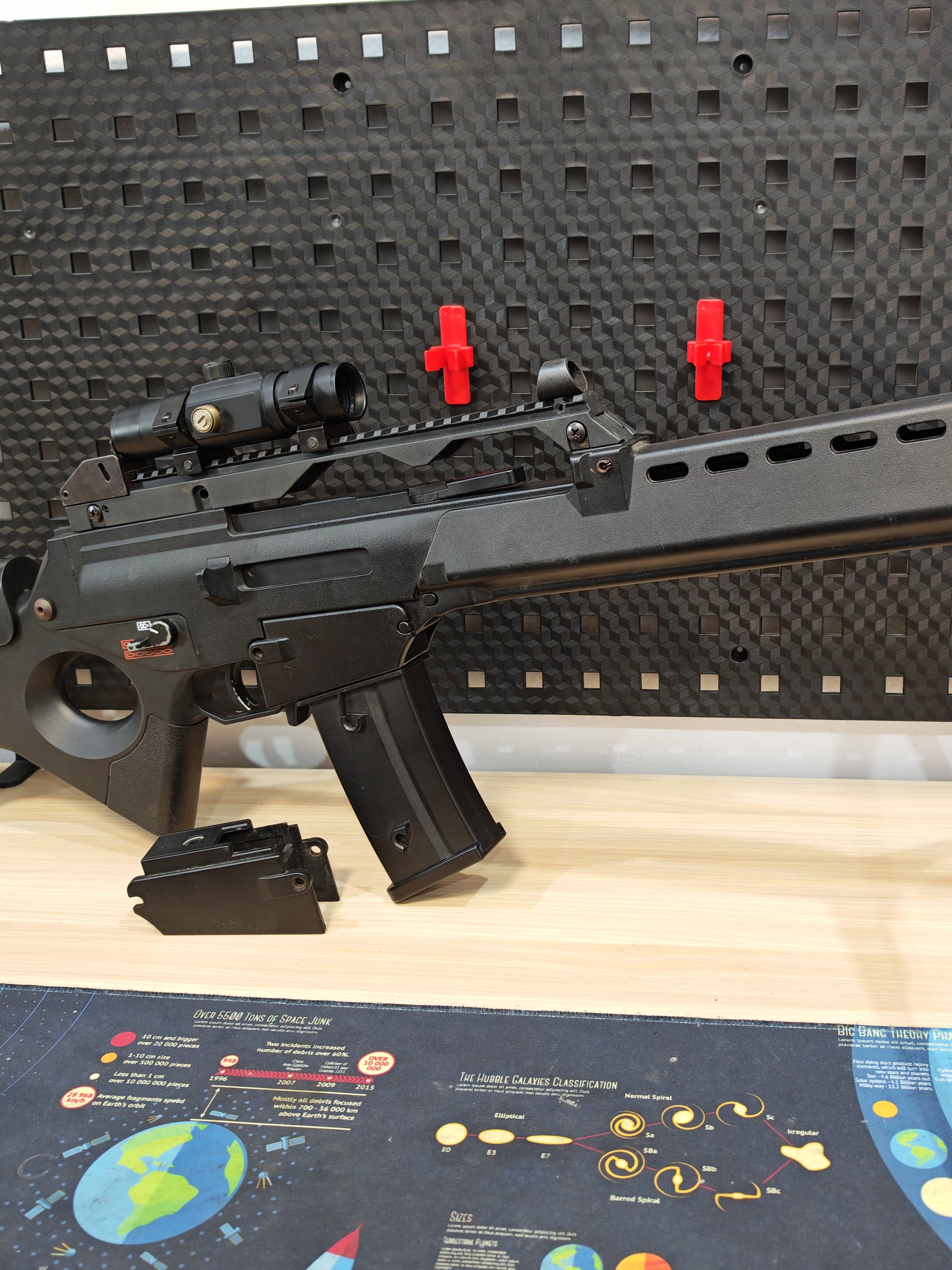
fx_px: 1210
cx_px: 599
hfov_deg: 42.6
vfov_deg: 55.4
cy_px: 624
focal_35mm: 33
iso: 320
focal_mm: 6.83
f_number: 2
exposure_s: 1/30
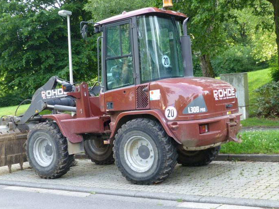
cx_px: 118
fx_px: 411
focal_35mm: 51
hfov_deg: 37.4
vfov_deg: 28.6
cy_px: 101
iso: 200
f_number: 4.1
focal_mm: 7.9
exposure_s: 1/60
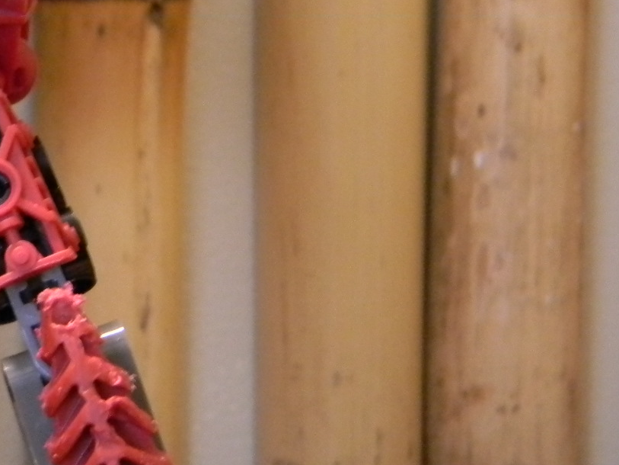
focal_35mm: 209
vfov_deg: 7.1
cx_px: -145
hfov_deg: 9.3
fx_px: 3738
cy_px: 14
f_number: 4.5
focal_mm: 15.1
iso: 400
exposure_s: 1/2.1
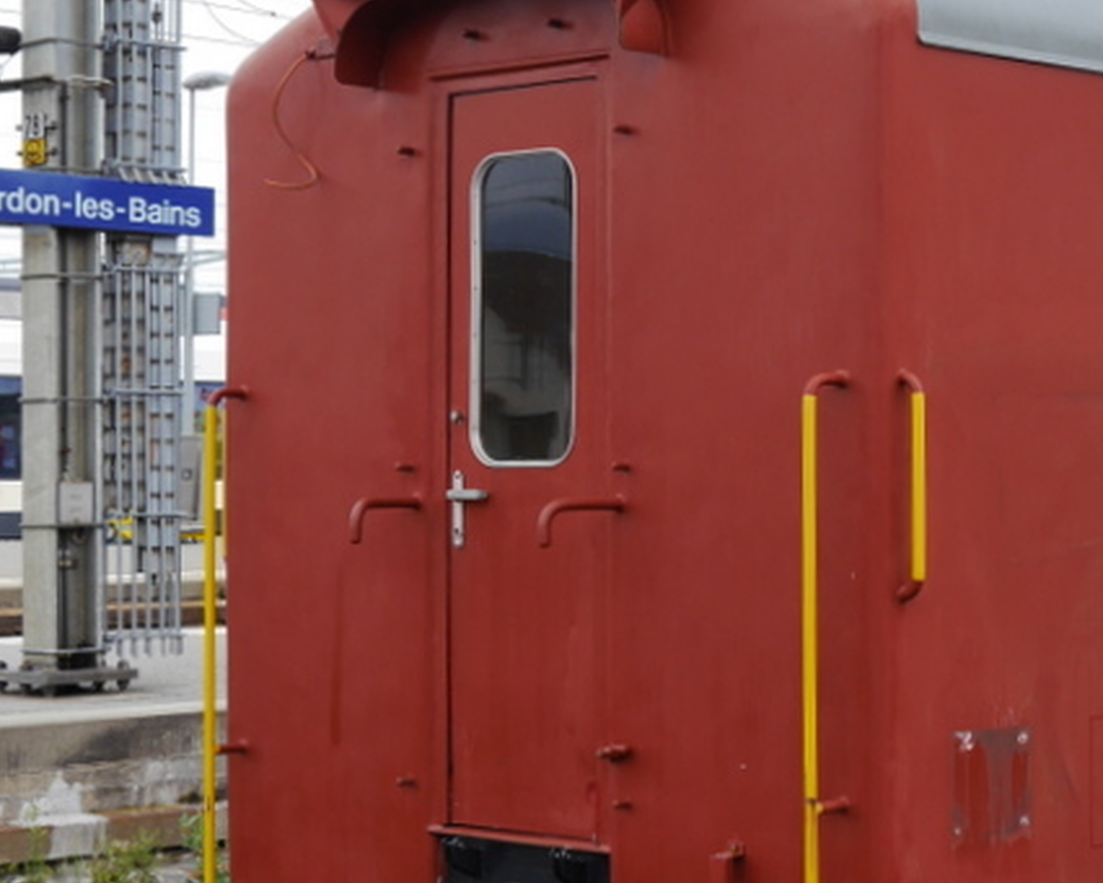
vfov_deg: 17.7
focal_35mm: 87
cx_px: 1131
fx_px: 2841
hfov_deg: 21.1
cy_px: 487
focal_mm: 19
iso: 160
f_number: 6.3
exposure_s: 1/250
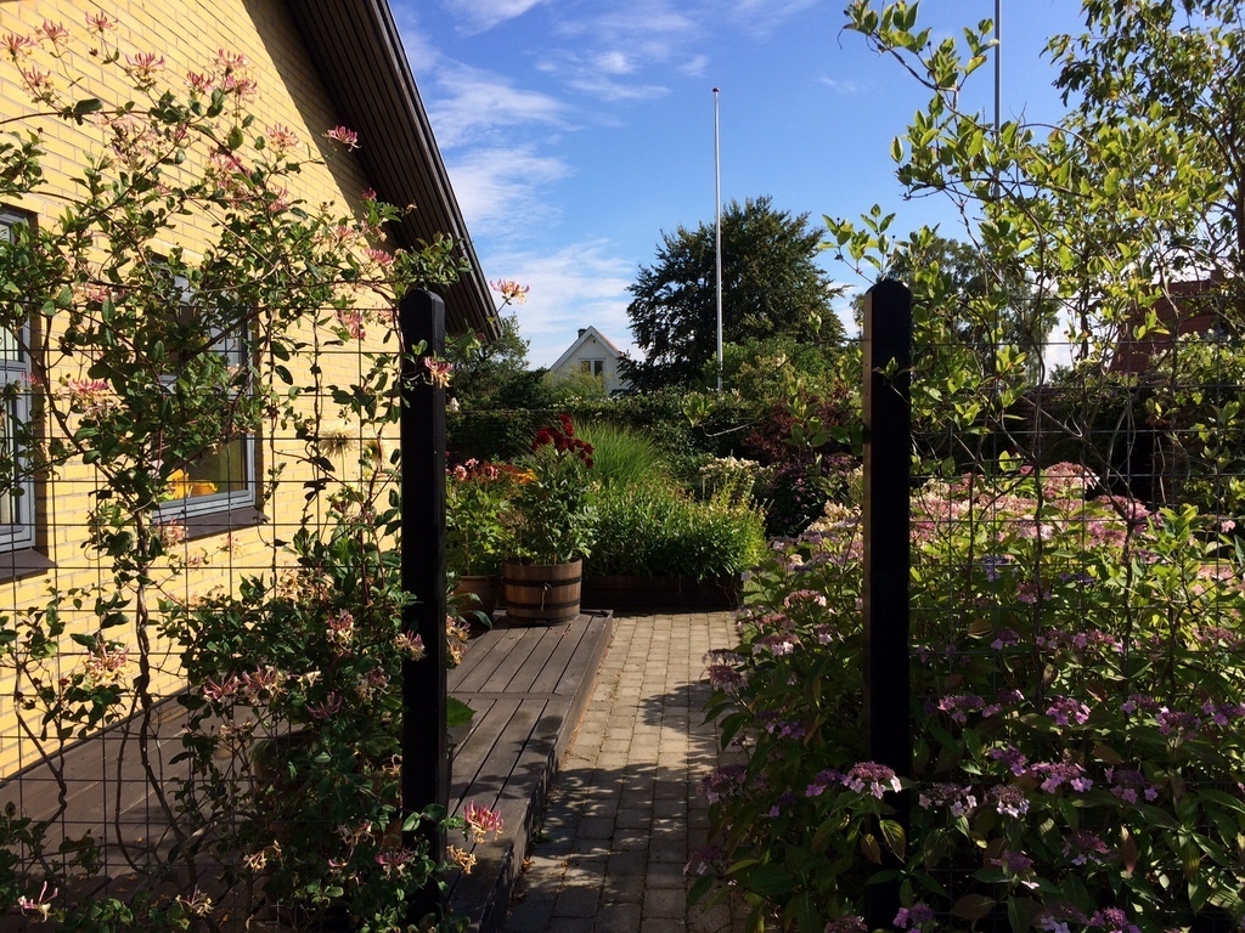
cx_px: 622
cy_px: 466
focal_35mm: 30
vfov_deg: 46.8
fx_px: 1079
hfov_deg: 60.0
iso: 32
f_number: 2.2
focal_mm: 4.12
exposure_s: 1/1709
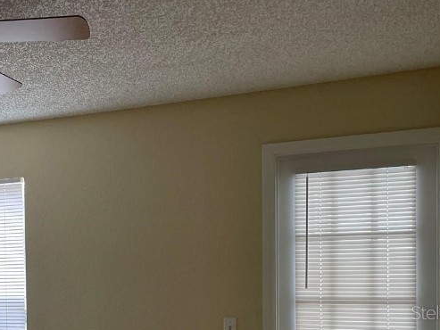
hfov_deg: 33.5
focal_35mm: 54
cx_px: 38
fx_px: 687
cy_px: 312
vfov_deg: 26.0
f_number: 1.6
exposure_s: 1/120
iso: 125
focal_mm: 4.2
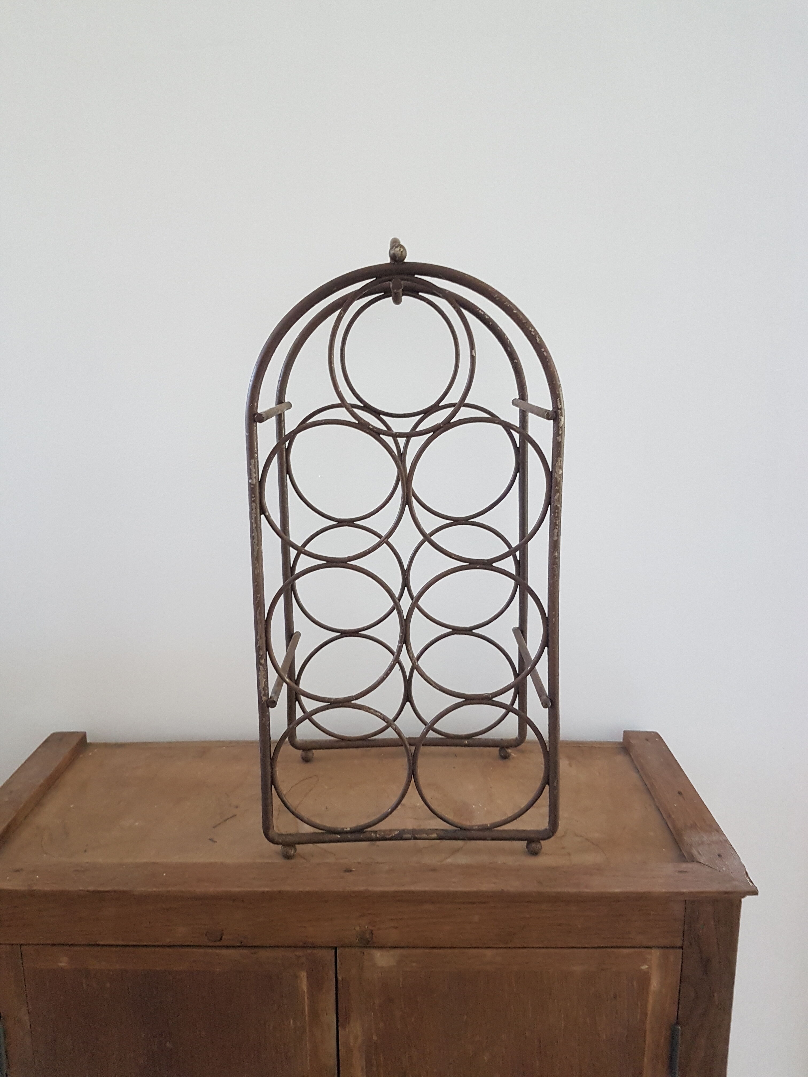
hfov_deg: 53.1
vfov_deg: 67.3
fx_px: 809
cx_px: 404
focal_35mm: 26
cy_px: 538
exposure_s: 1/15
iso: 200
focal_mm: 4.2
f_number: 1.7
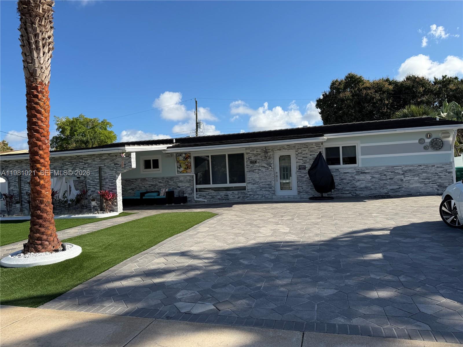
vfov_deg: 56.8
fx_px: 321
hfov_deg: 71.6
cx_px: 232
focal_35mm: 24
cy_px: 174
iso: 80
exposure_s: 1/4405
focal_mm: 6.76
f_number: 1.78
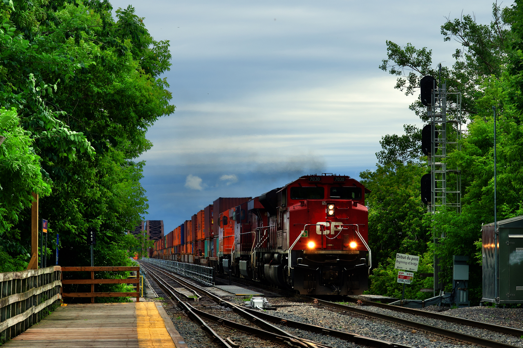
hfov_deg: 19.5
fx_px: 1525
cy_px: 174
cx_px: 262
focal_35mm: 105
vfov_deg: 13.0
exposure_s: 1/640
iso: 320
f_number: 8
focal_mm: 105
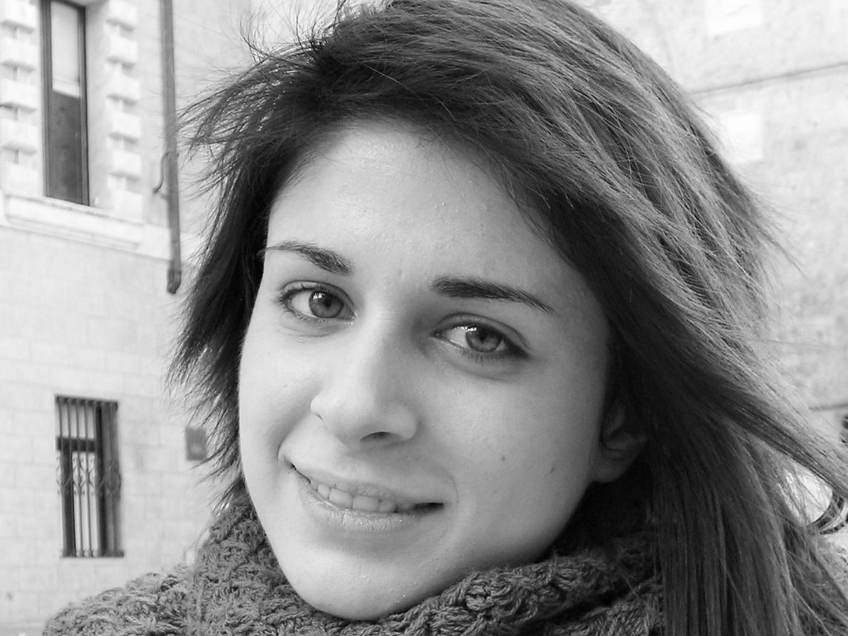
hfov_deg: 49.0
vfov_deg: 37.7
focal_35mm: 38
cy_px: 318
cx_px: 424
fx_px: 931
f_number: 3.2
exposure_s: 1/40.8
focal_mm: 6.3
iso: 50
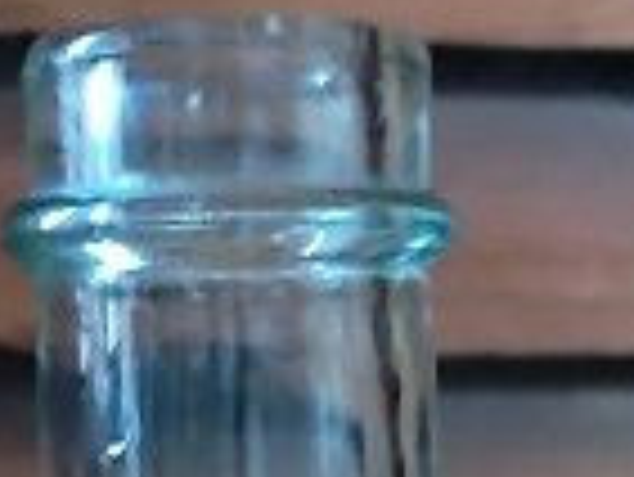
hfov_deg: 13.4
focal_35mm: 147
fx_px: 2695
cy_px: 1521
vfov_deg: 8.3
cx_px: 288
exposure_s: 1/17
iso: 6710
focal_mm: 4.74
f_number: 1.79
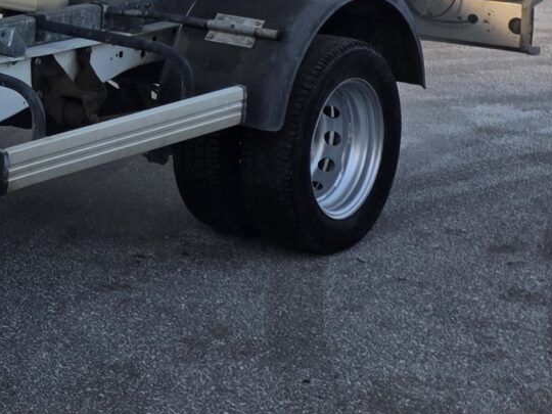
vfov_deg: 13.3
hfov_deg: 15.3
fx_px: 1738
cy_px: -57
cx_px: -475
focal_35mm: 109
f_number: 1.7
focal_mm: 6.25
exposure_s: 1/1445
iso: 80
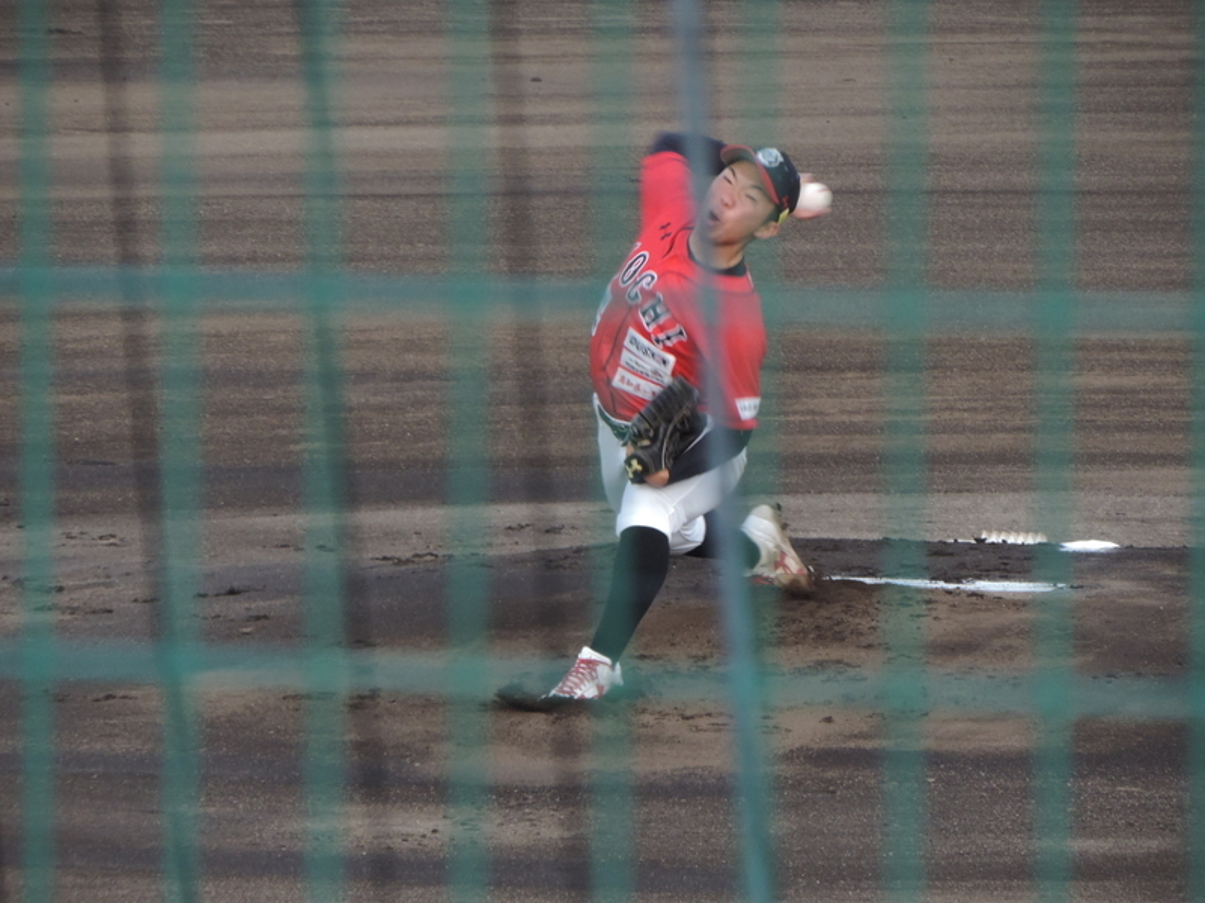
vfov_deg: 2.7
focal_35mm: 550
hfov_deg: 3.6
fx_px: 19146
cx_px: 602
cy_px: 452
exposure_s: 1/250
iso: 360
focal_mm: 98.1
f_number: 4.9
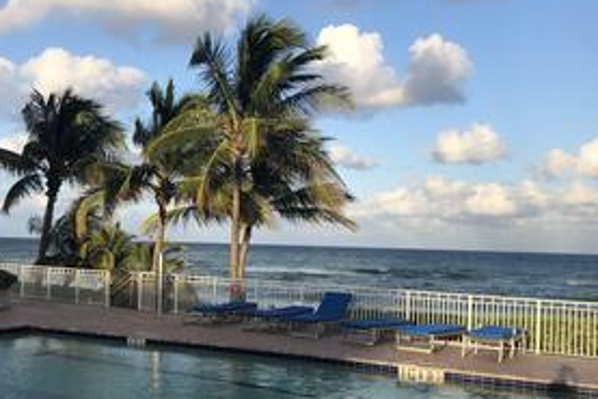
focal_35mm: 42
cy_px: 231
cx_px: 270
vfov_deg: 31.9
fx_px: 698
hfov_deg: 46.3
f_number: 1.8
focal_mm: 3.99
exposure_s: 1/1297
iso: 20
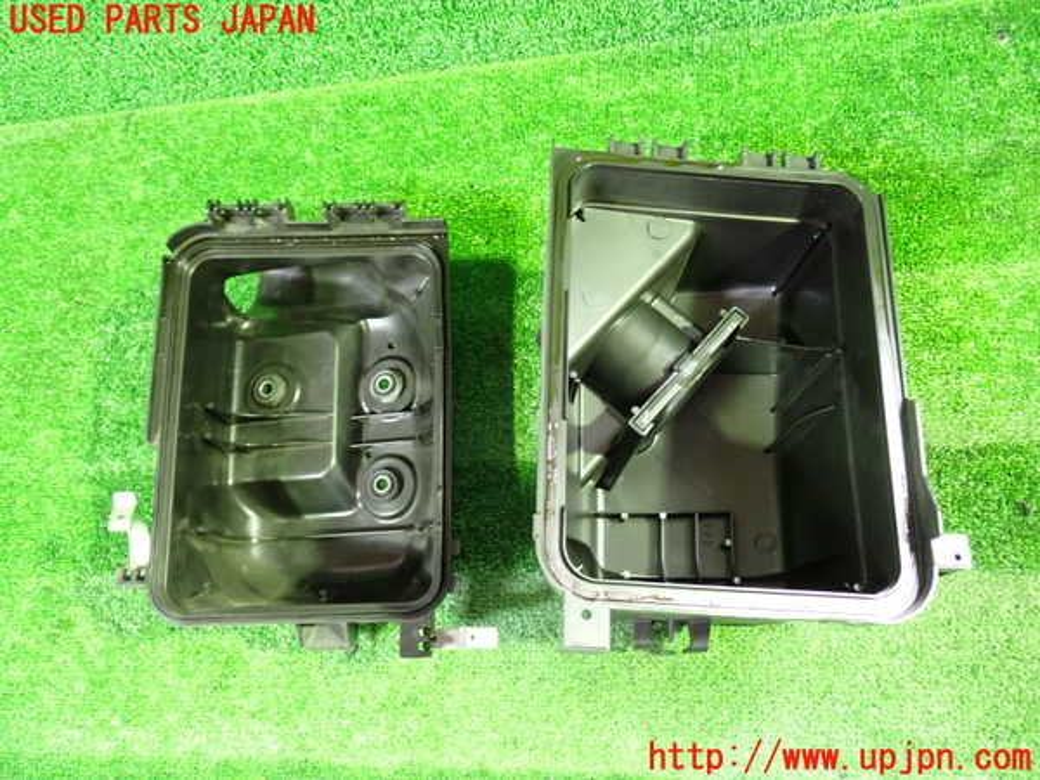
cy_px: 390
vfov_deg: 46.8
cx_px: 520
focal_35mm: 30
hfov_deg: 60.0
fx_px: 901
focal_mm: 5.4
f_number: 2.3
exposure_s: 1/13
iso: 800
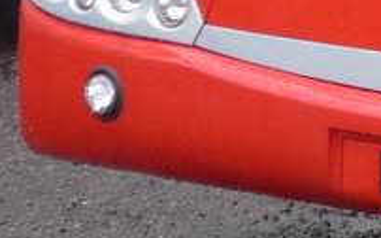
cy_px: -348
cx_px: 811
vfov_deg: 4.4
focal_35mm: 290
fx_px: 3010
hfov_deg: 7.0
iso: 80
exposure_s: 1/125
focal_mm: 9.5
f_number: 3
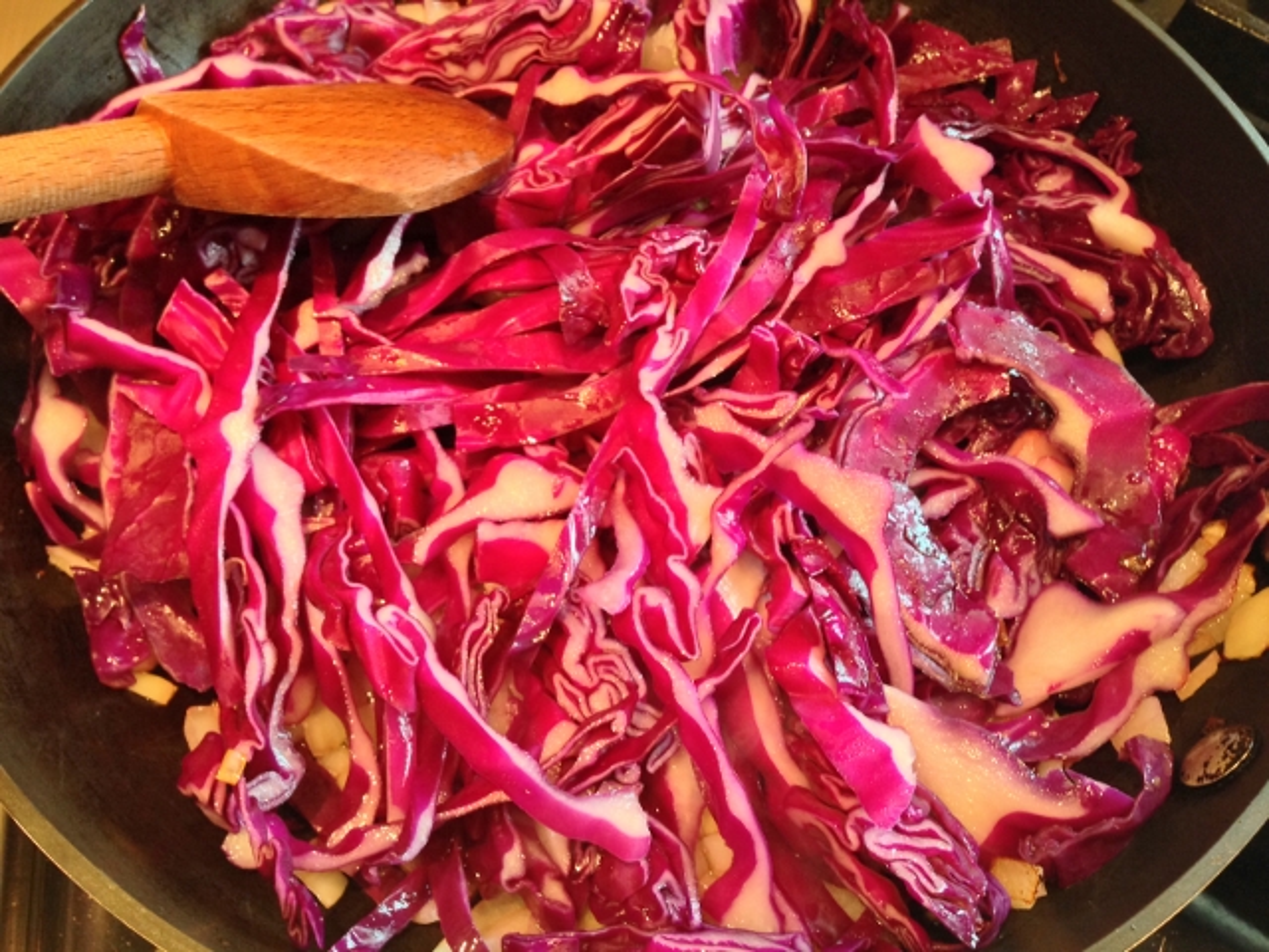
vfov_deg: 42.9
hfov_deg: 55.4
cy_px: 476
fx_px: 1210
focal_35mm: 33
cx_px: 634
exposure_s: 1/20
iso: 125
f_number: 2.4
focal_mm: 4.12
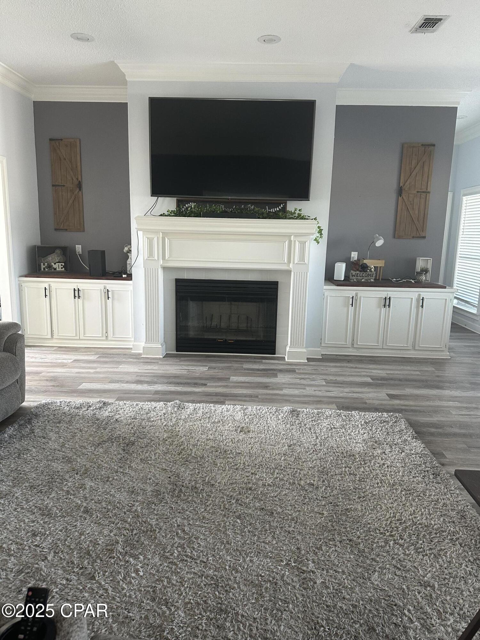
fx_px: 444
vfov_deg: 71.6
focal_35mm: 24
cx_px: 240
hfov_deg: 56.8
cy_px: 320
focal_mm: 6.86
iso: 250
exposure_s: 1/70
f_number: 1.78
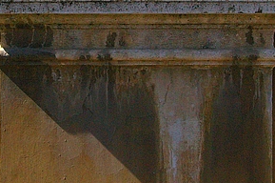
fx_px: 824
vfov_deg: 12.6
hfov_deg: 18.9
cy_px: 29
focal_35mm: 108
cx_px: 78
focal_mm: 26
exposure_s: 1/1500
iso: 1600
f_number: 9.5
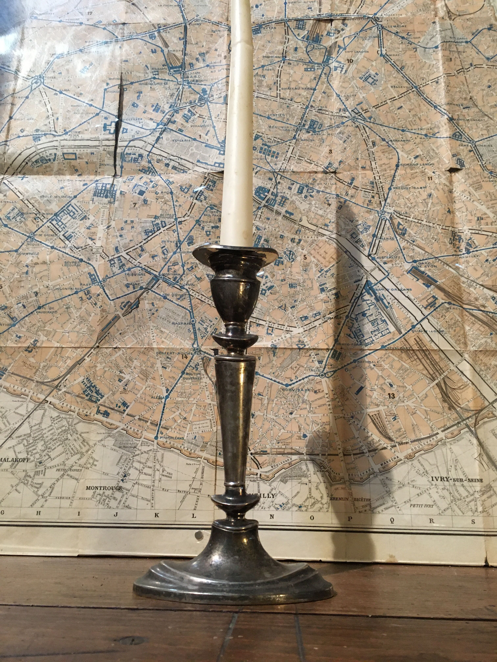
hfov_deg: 48.2
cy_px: 331
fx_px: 555
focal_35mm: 29
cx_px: 248
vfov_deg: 61.7
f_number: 2.2
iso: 200
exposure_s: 1/20
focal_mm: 4.15
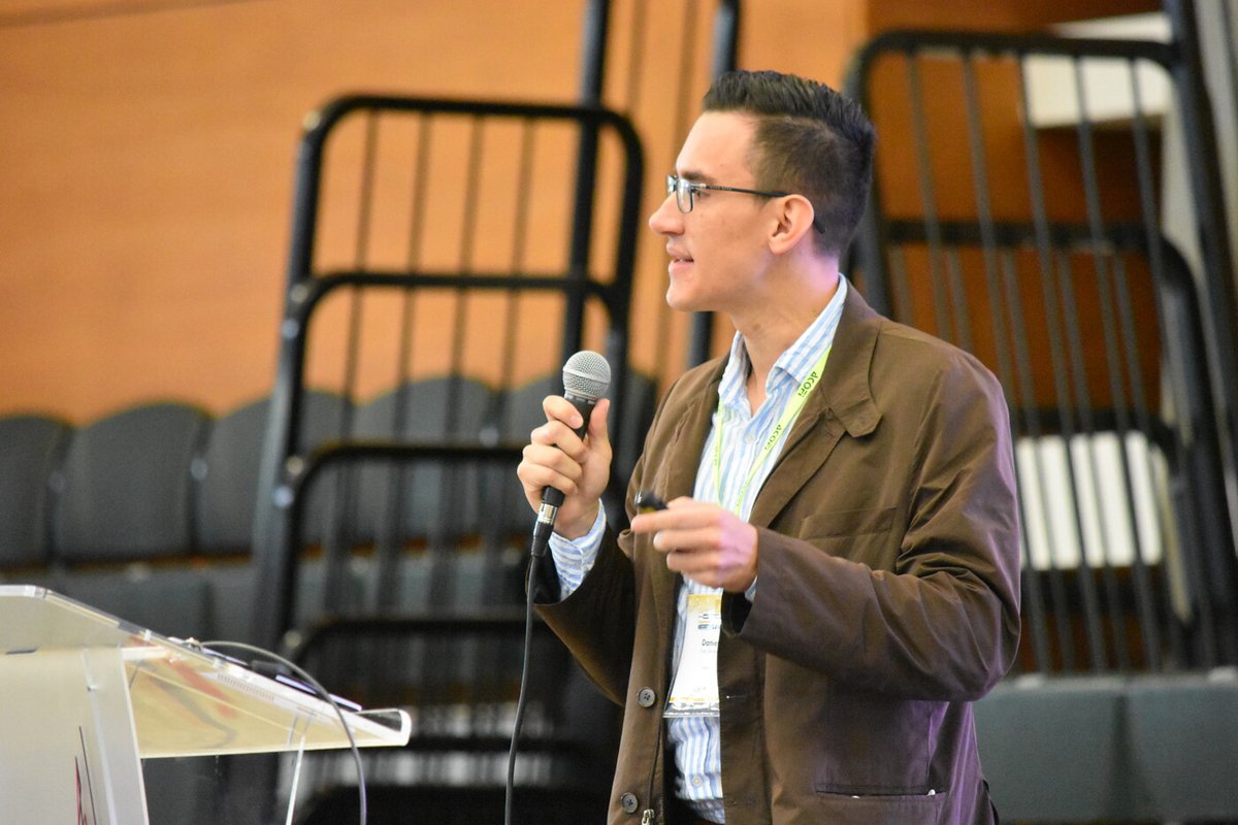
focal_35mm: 330
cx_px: 619
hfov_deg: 6.2
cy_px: 412
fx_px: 11347
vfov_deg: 4.2
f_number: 5.3
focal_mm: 220
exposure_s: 1/250
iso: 10000
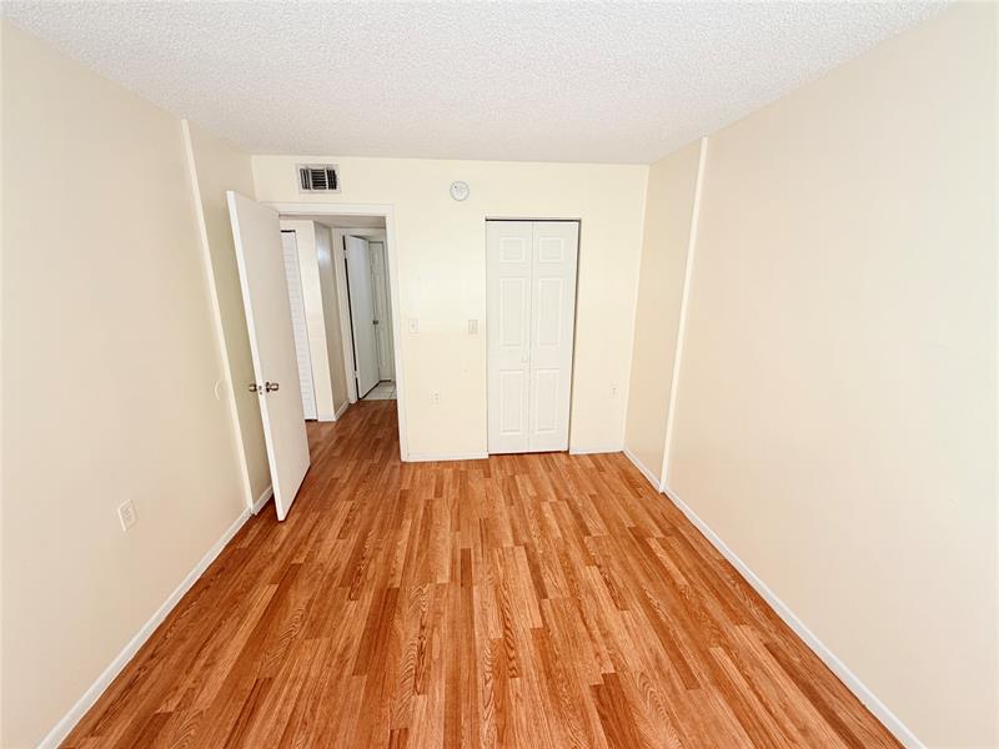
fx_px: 404
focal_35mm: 14
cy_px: 374
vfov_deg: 85.7
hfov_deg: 102.1
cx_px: 500
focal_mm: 2.22
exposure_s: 1/121
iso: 100
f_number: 2.2
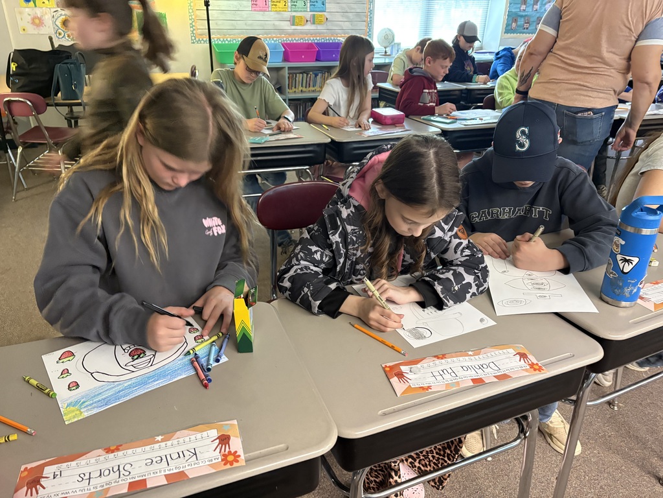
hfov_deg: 67.3
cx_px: 332
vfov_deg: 53.1
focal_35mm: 26
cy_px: 249
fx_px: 498
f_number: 1.6
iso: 640
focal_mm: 5.96
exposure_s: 1/40
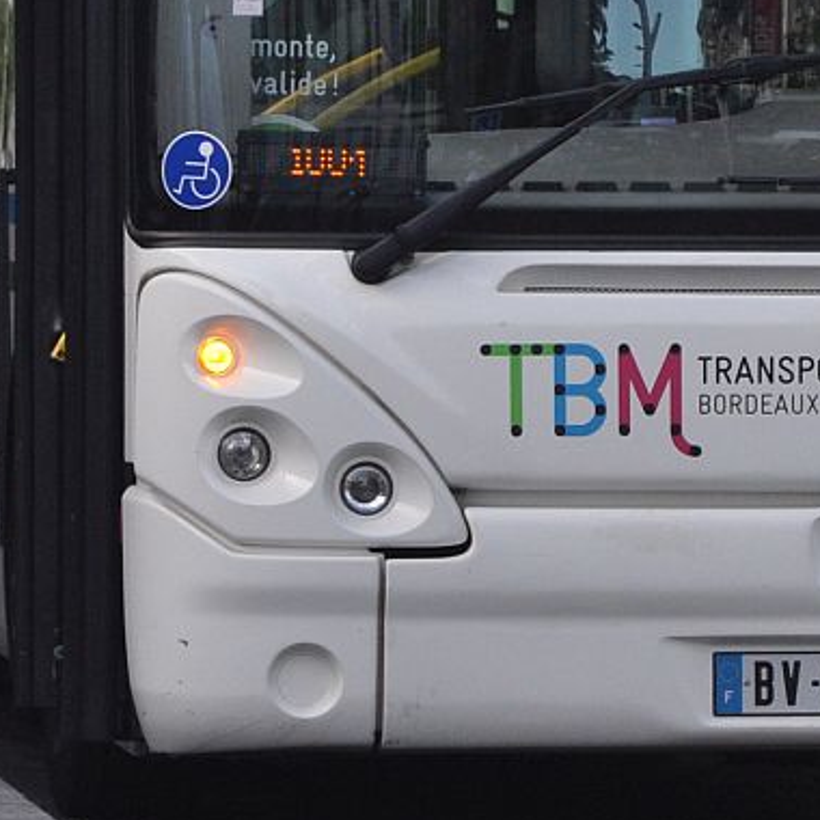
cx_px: 787
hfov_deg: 4.6
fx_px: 10157
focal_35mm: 379
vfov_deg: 4.6
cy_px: -69
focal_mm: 80
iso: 720
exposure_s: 1/1000
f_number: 5.3
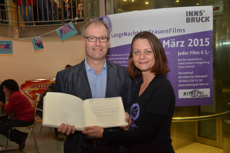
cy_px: 76
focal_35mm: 45
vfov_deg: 29.7
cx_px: 115
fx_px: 287
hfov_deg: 43.7
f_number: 4.2
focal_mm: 30
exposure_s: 1/60
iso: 800
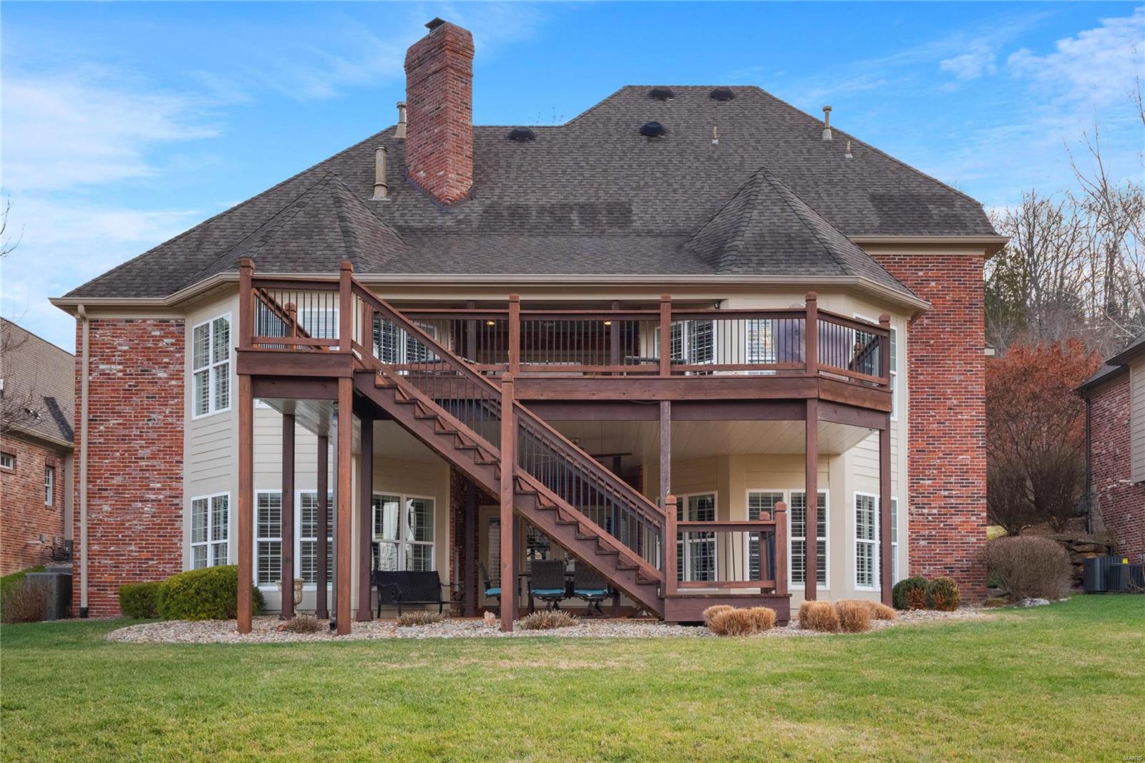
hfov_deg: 53.1
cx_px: 572
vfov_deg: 36.9
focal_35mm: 36
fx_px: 1145
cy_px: 382
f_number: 8
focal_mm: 18
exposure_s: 1/80
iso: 400
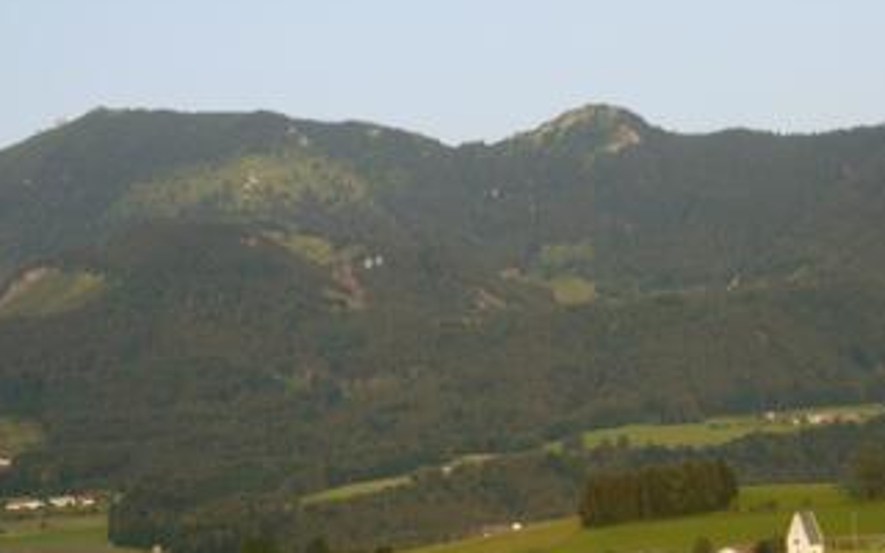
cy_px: 279
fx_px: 2629
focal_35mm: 109
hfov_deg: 18.8
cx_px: 787
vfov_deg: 12.0
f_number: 5.6
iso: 100
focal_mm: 28
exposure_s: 1/160
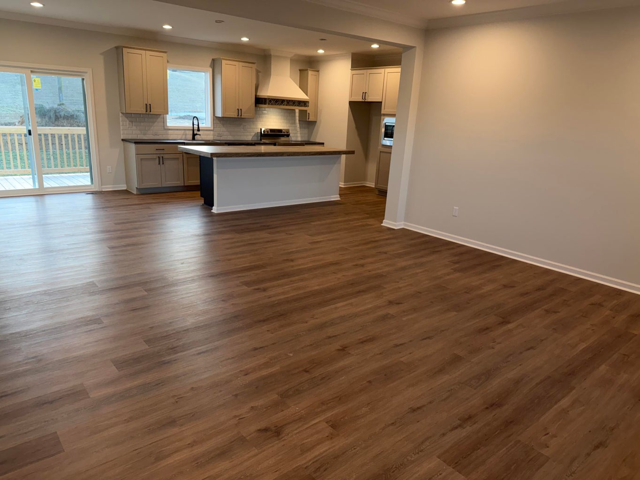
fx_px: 444
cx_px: 320
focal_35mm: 24
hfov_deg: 71.6
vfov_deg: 56.8
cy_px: 240
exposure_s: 1/120
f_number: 1.78
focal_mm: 6.76
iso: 200
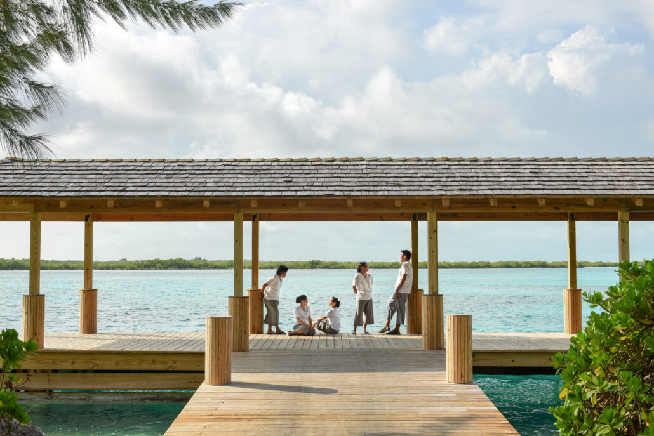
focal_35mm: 48
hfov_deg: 41.1
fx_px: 872
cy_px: 218
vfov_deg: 28.1
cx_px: 327
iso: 125
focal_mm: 48
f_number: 11
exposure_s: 1/60
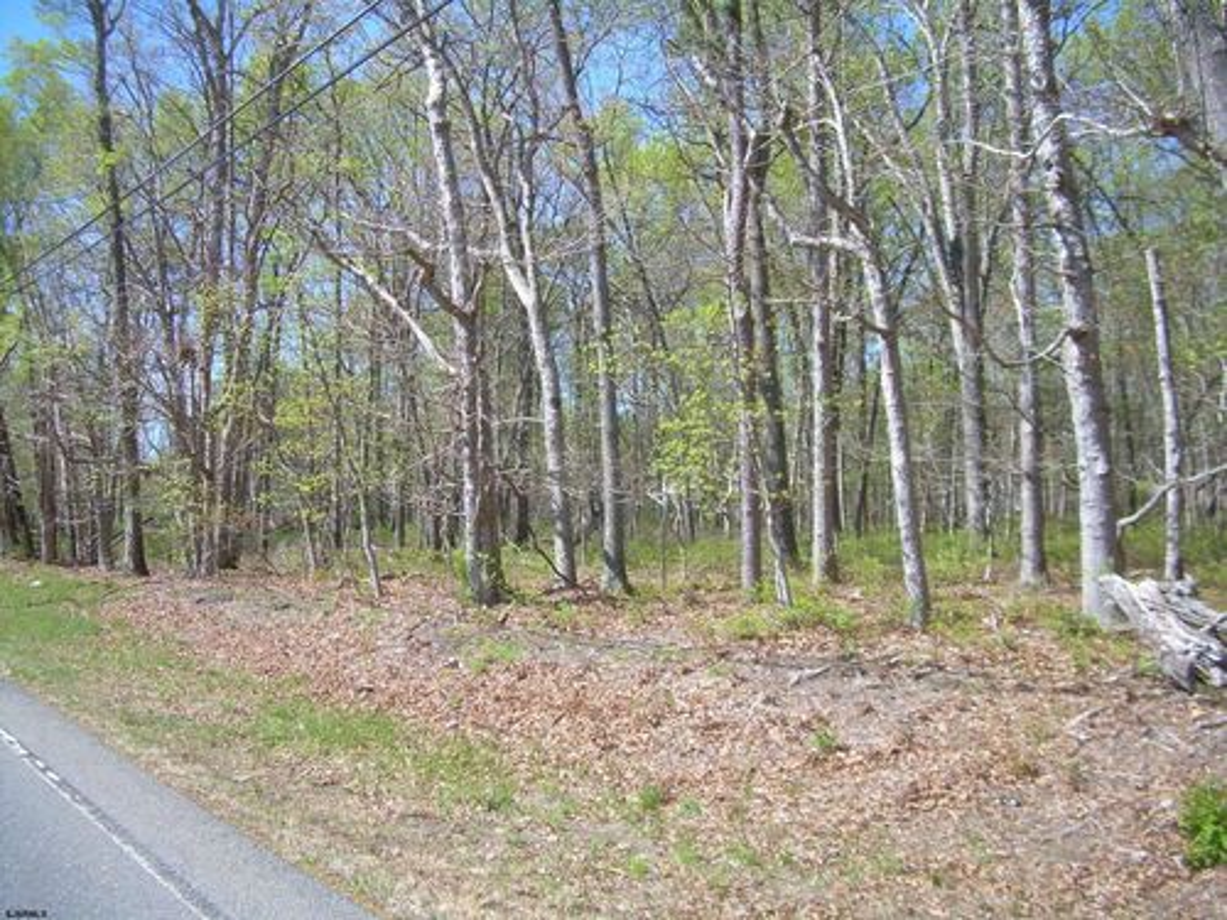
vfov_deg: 37.7
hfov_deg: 49.0
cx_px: 614
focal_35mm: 38
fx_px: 1347
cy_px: 460
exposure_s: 1/500
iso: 50
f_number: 2.8
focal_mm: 6.3
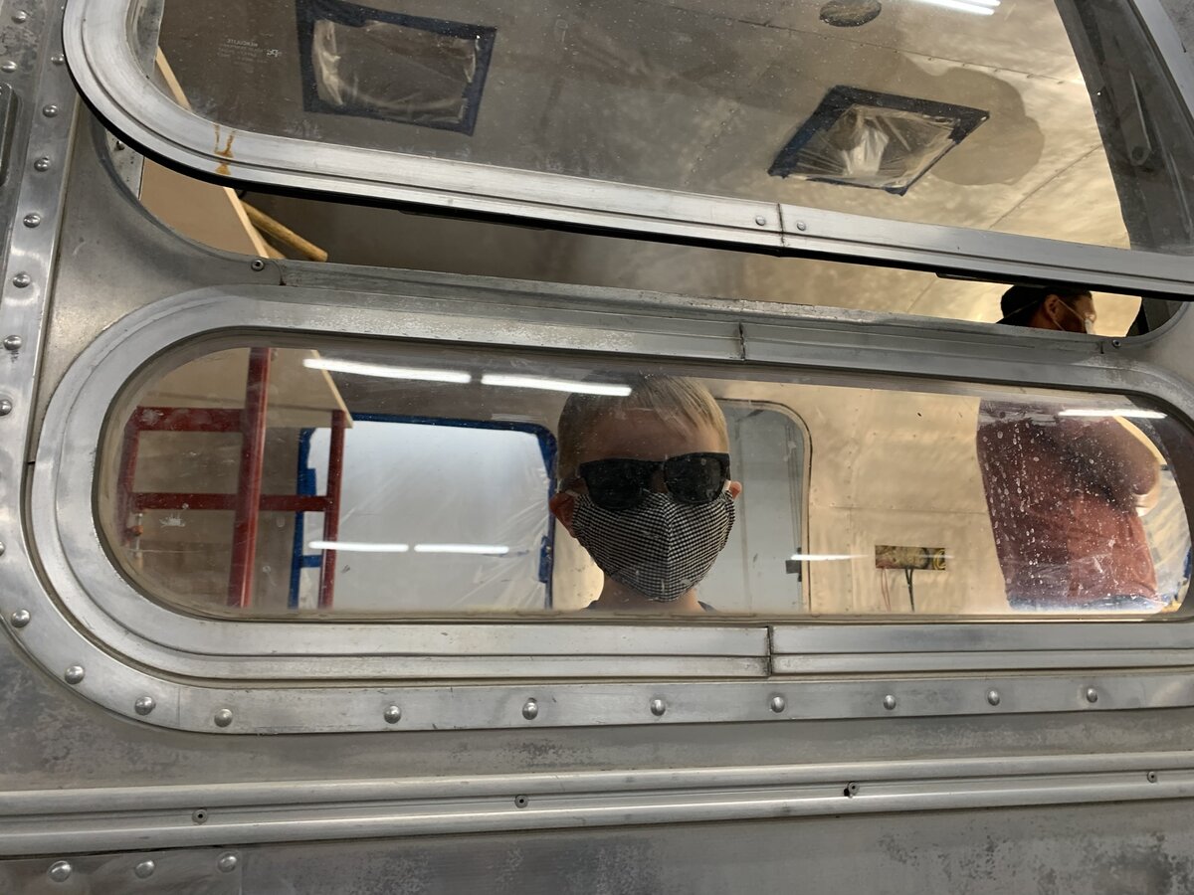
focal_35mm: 26
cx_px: 597
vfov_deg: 53.1
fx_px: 897
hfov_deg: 67.3
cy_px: 448
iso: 100
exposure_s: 1/60
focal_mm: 4.25
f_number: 1.8
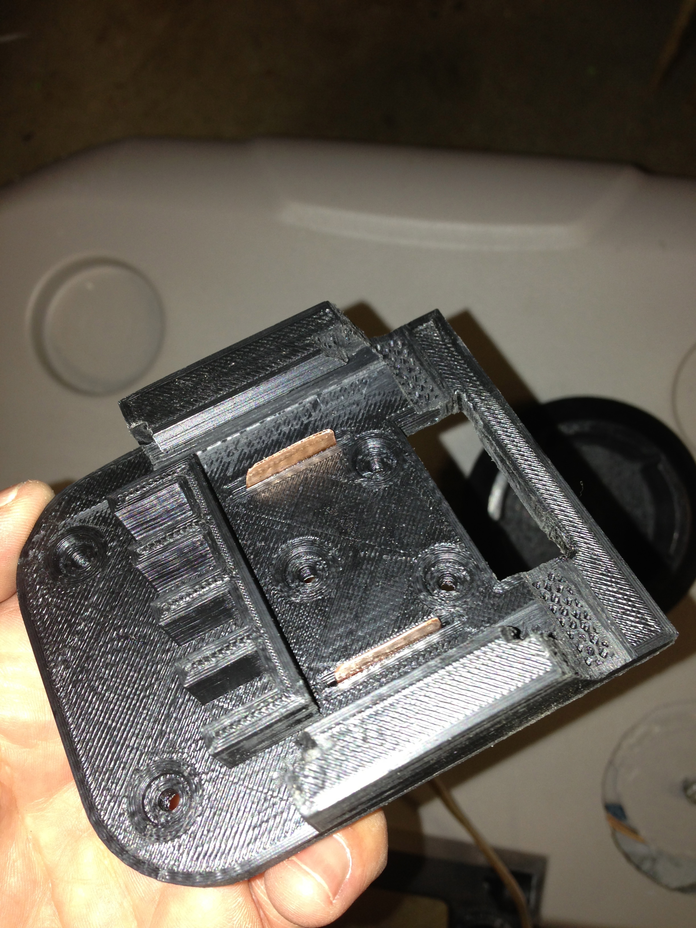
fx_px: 885
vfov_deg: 55.4
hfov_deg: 42.9
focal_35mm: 33
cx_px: 348
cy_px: 464
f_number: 2.4
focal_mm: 4.13
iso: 50
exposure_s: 1/20
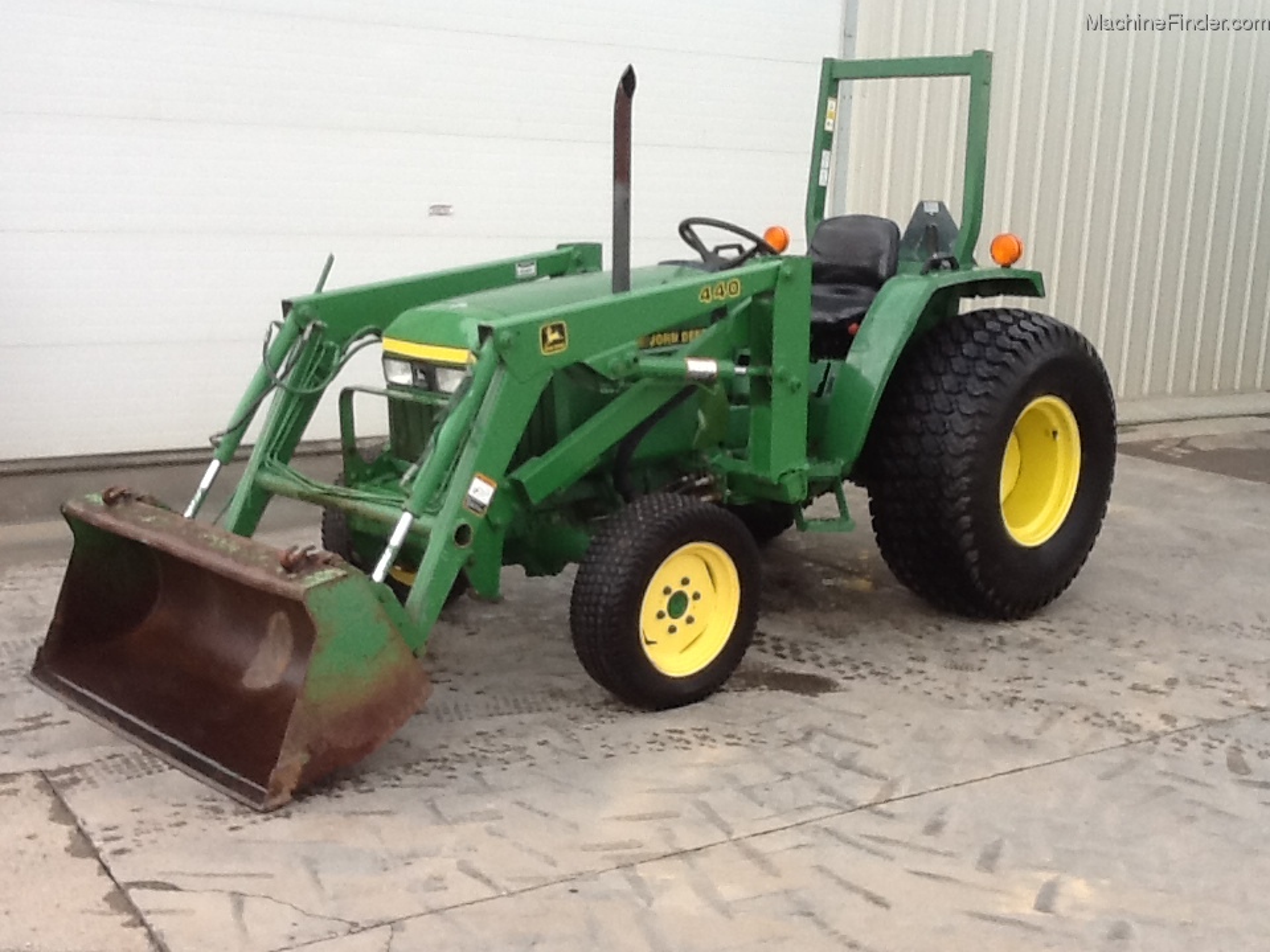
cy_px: 476
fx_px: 1614
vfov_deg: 32.9
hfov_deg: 42.9
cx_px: 635
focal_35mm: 44
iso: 40
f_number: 2.4
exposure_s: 1/60
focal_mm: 2.03
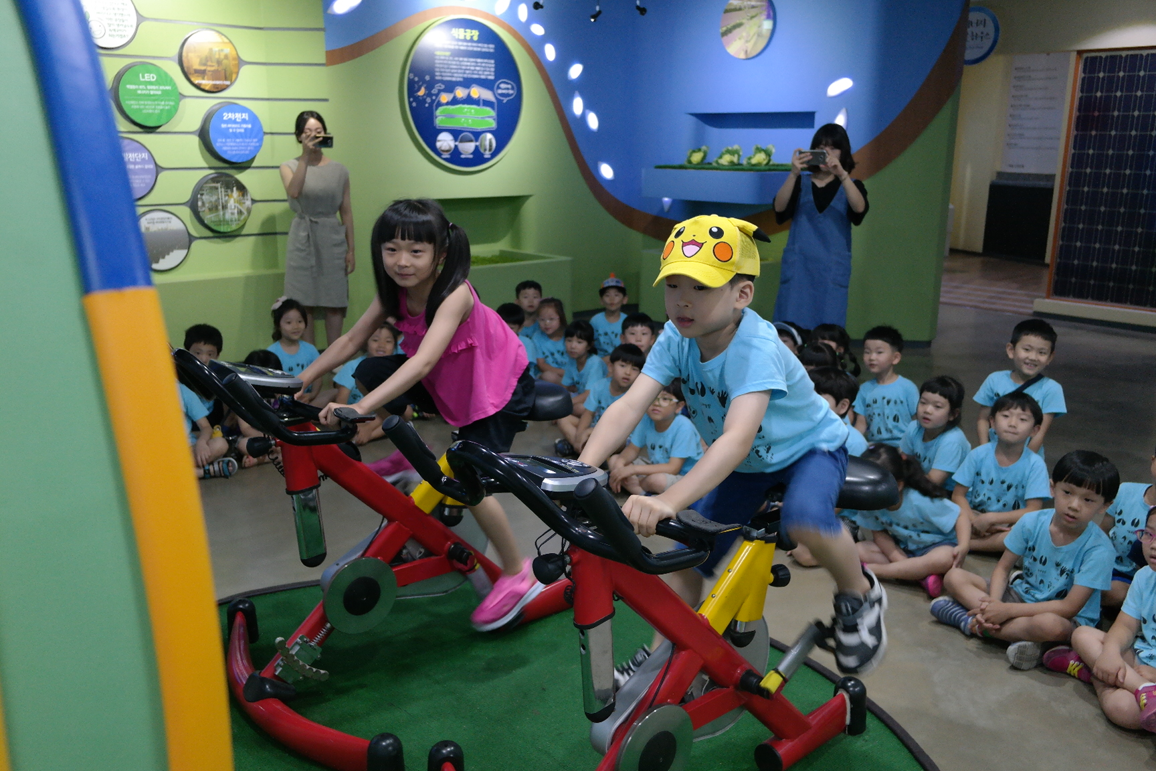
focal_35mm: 30
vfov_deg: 43.6
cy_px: 386
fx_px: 963
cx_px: 578
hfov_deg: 61.9
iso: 800
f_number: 3.5
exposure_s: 1/40
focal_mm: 20
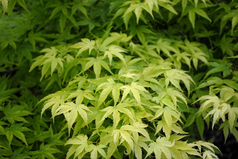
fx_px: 546
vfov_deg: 16.6
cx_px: 119
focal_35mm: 82
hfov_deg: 24.6
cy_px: 80
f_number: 5.6
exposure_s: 1/125
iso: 200
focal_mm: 55
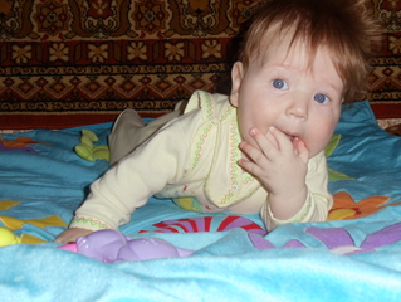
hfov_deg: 31.1
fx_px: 719
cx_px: 235
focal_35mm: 62
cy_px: 109
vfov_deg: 23.6
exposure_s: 1/8
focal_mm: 6
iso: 80
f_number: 3.5
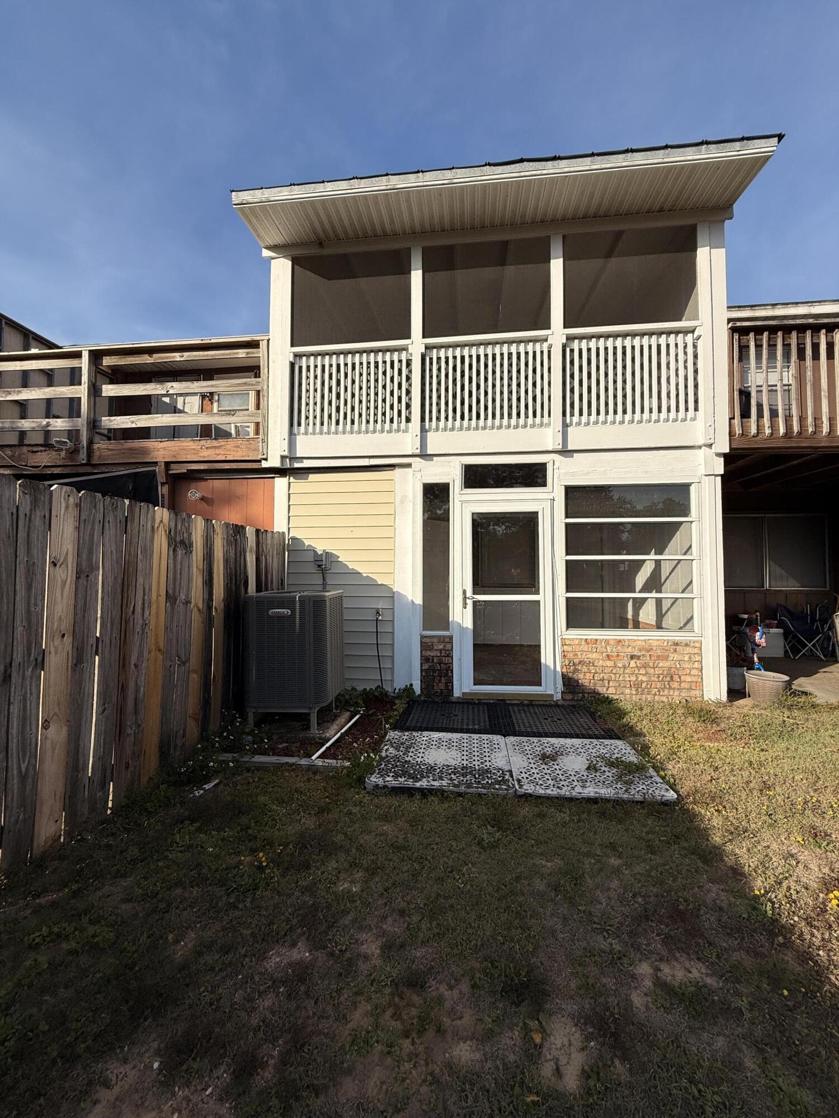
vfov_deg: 102.1
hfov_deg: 85.7
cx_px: 420
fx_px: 452
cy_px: 559
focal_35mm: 14
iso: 50
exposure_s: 1/3125
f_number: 2.2
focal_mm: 2.22
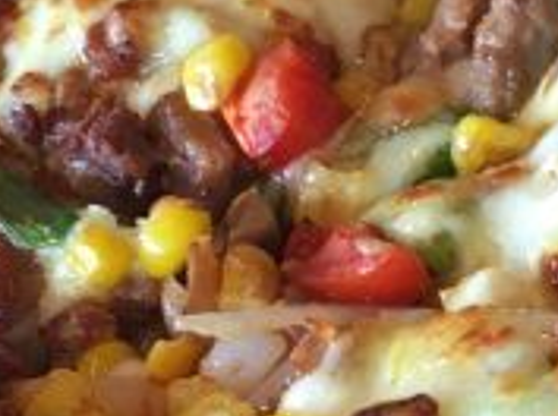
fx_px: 1850
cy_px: 493
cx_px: 385
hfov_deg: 17.1
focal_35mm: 115
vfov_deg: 12.5
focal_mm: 4.15
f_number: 2.2
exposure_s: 1/33
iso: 64
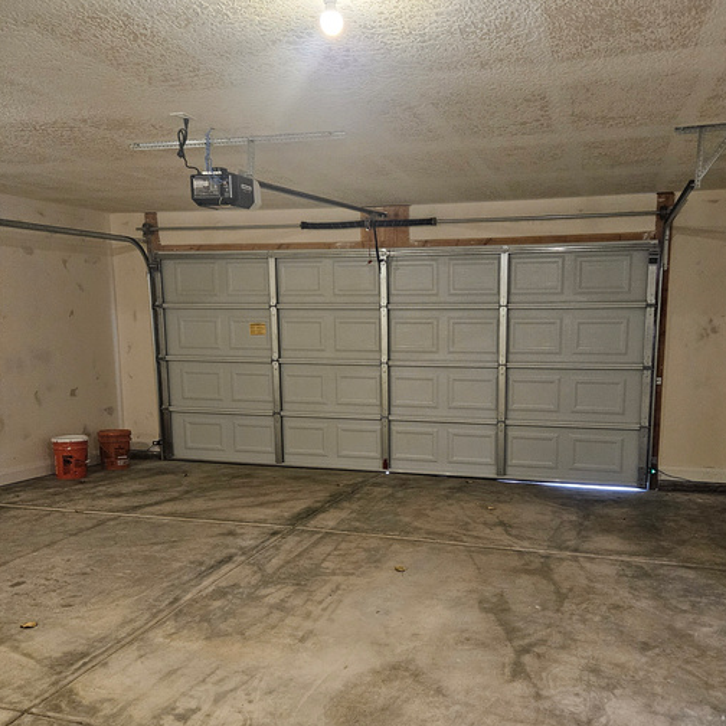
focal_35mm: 31
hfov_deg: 52.4
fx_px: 736
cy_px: 431
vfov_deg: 52.2
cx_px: 412
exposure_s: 1/120
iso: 1000
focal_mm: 5.4
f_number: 1.8
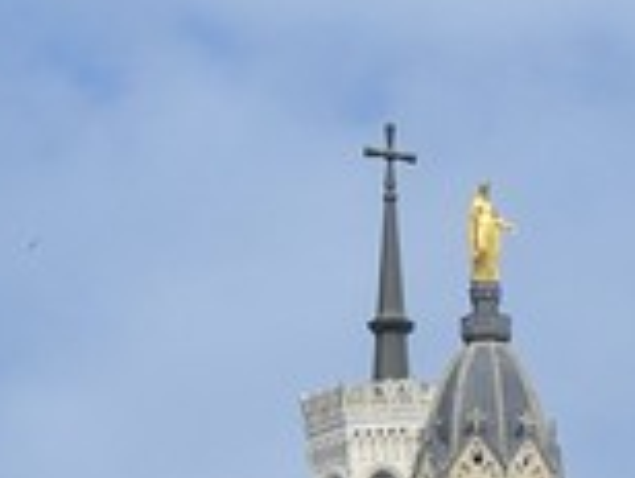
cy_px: 2089
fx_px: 12806
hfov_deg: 2.8
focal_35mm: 697
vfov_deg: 2.1
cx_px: 161
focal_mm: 70
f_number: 14
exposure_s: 1/250
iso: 200
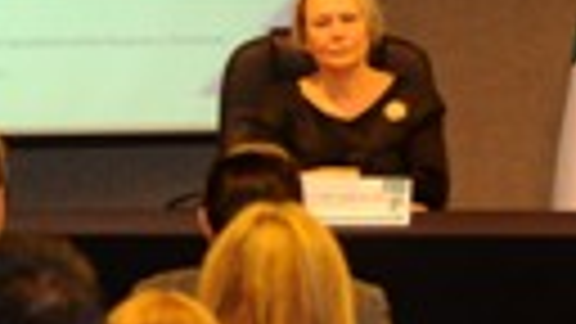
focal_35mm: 315
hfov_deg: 6.8
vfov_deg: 3.9
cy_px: 180
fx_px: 4811
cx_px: 644
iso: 1000
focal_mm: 86
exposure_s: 1/40
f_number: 3.2
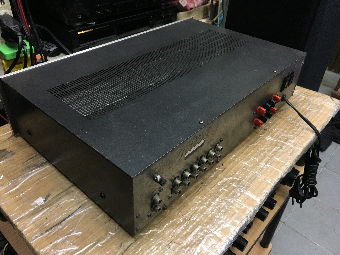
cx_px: 170
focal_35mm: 29
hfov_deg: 61.7
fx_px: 285
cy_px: 128
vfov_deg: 48.2
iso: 125
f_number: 2.2
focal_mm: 4.15
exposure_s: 1/33
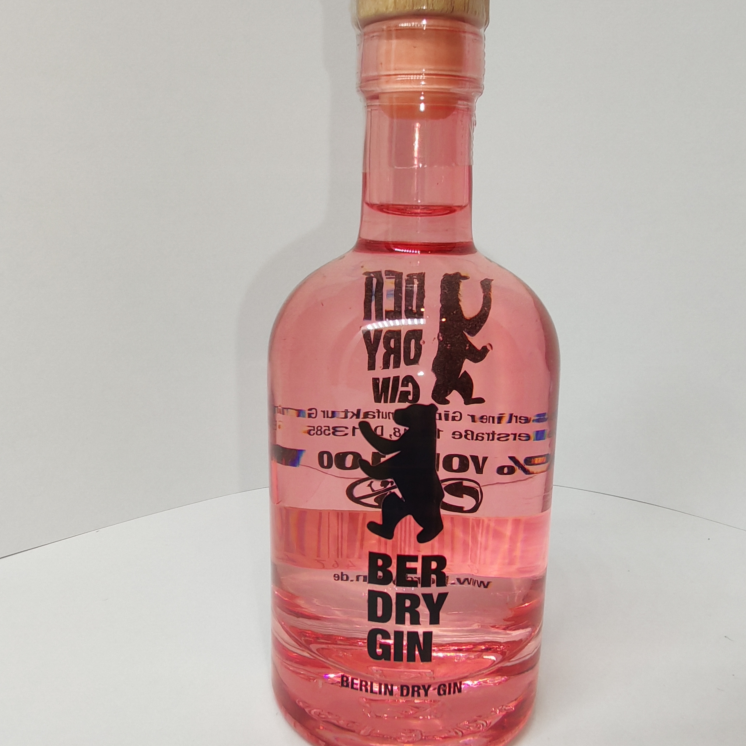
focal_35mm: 32
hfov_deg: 51.1
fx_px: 780
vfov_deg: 51.1
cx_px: 372
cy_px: 350
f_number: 2.2
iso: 80
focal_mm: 1.96
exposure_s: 1/100
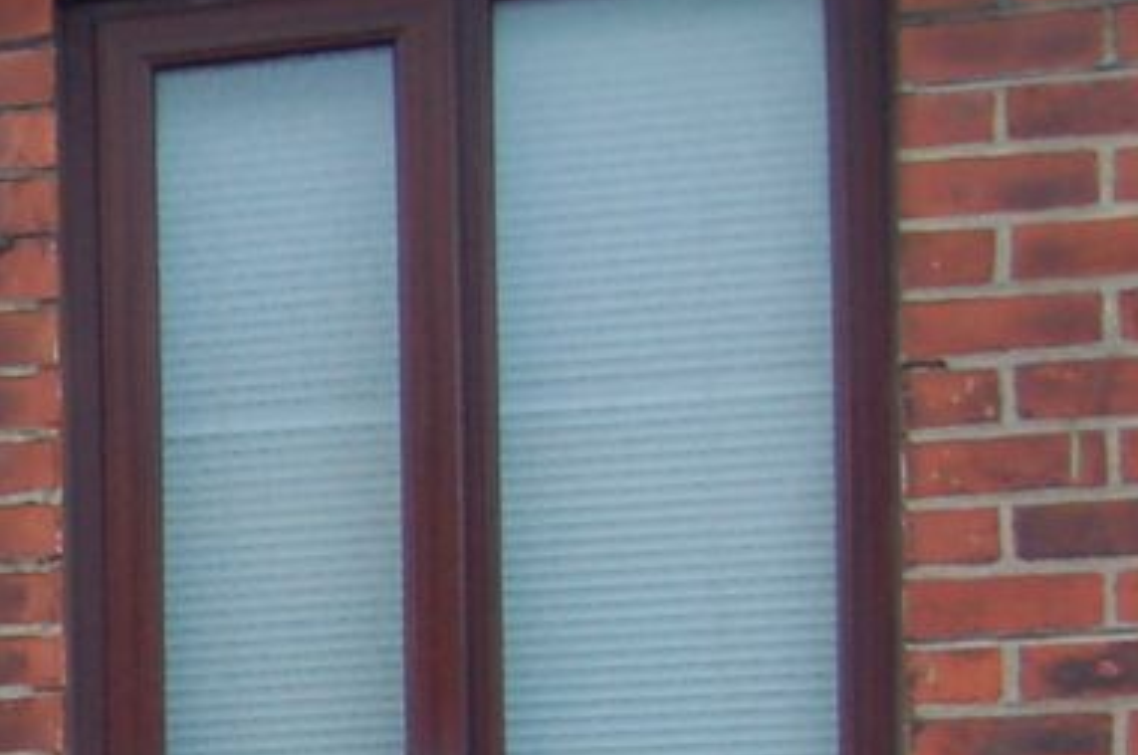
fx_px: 4578
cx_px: -1726
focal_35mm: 145
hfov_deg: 11.4
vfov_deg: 9.0
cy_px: 1362
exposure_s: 1/100
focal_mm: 18
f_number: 5
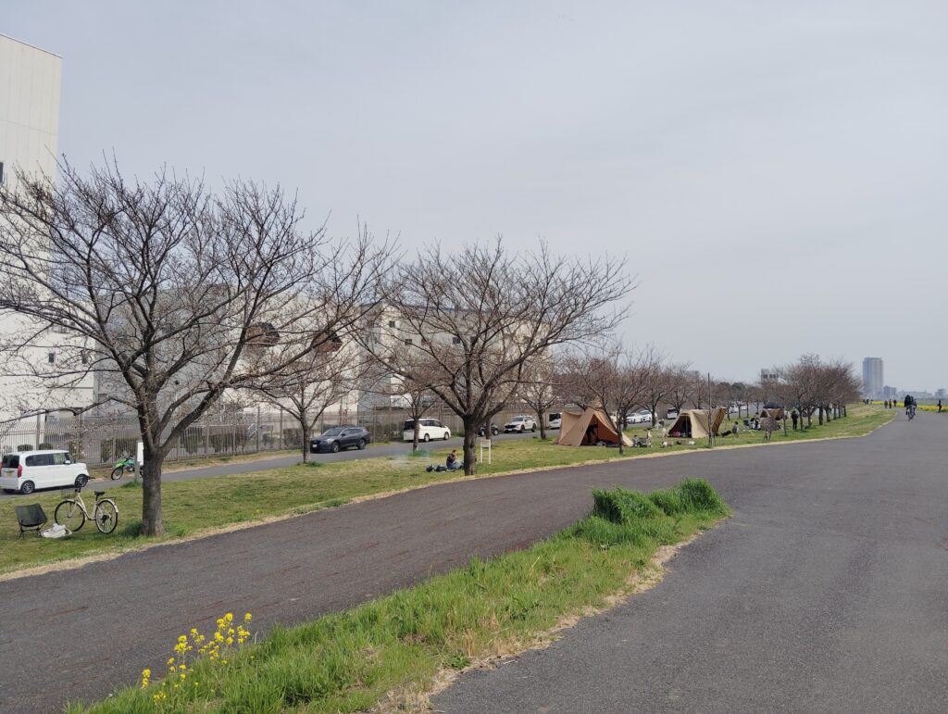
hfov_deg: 63.4
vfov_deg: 49.9
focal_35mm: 28
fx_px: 768
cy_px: 357
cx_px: 474
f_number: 1.8
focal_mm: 4.22
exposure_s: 1/886
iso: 50
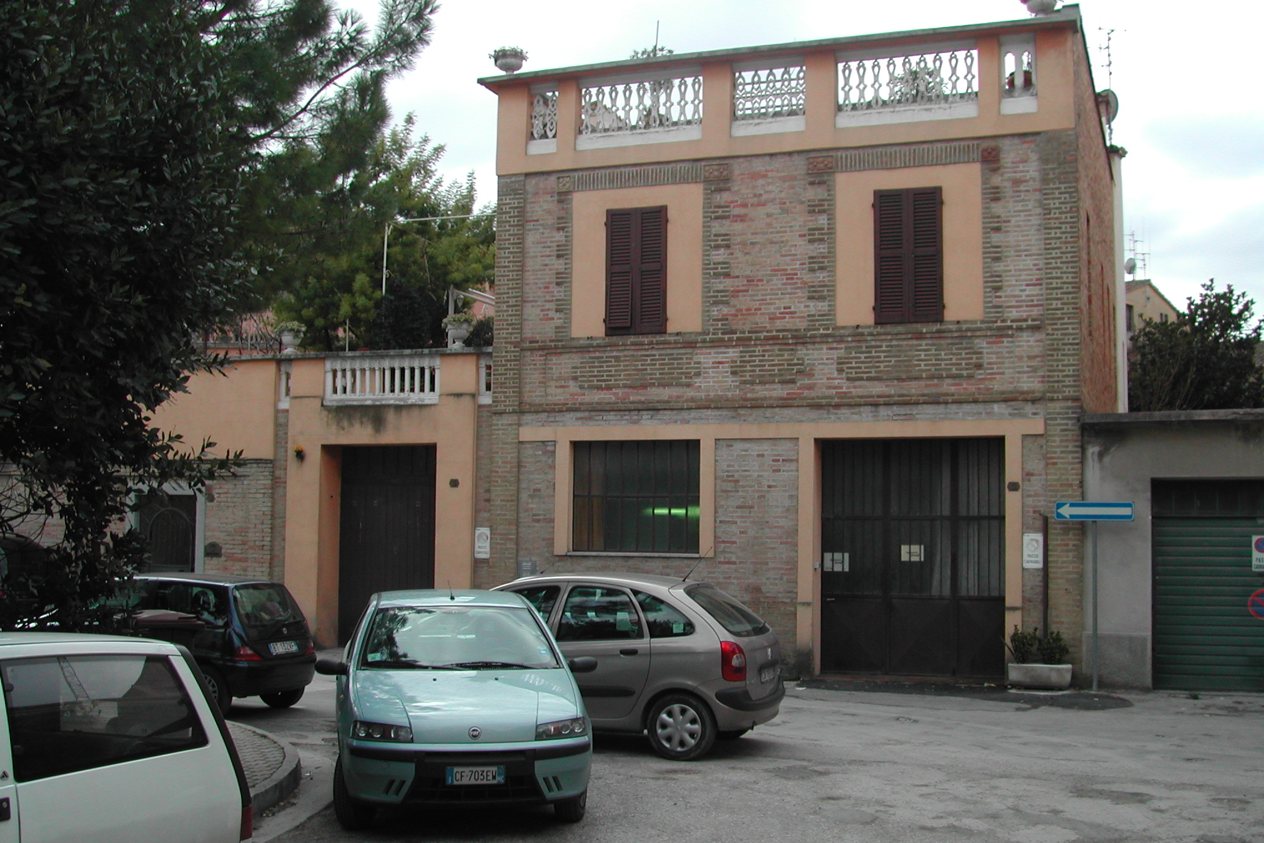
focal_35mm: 40
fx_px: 1404
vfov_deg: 33.4
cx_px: 627
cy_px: 402
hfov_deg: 48.5
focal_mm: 8
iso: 100
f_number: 2.8
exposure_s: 1/616
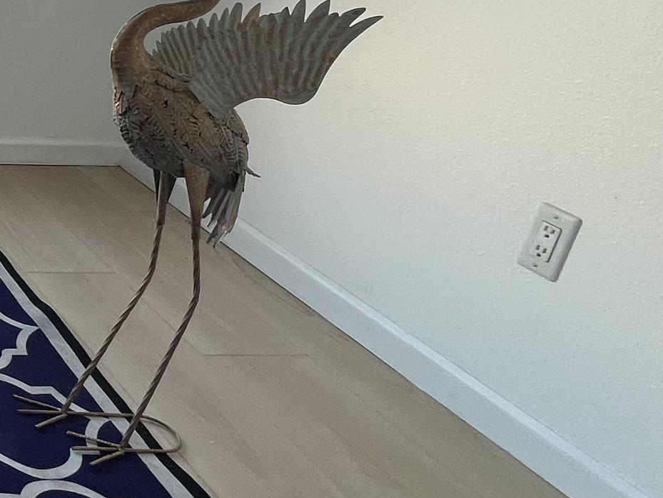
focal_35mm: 43
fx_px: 824
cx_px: -378
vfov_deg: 32.3
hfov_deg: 27.0
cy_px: 74
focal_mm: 1.57
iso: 40
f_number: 1.8
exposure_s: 1/99
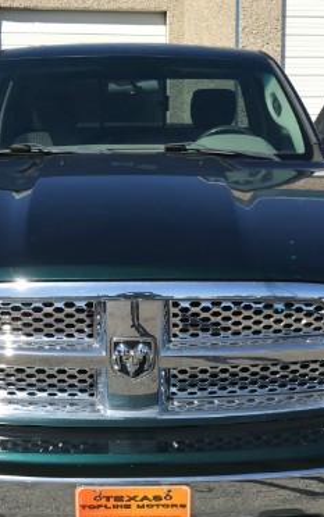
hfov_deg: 25.4
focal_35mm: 51
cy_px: 300
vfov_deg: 39.4
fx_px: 719
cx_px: 153
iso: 20
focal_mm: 3.99
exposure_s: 1/2283
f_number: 1.8
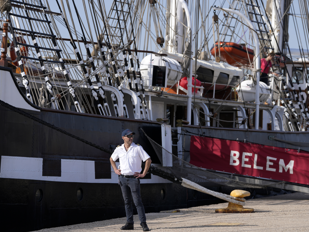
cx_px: 153
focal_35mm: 149
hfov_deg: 13.3
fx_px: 1330
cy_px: 116
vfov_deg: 10.0
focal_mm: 137
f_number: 5
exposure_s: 1/800
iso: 100
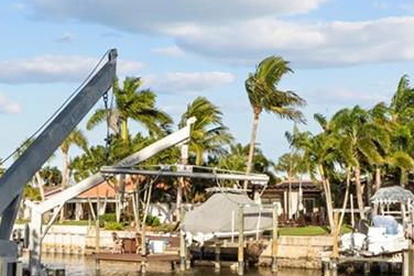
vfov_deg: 19.9
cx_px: 62
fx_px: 782
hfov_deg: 28.8
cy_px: 207
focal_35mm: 68
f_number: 9
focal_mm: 16
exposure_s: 1/100
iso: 250
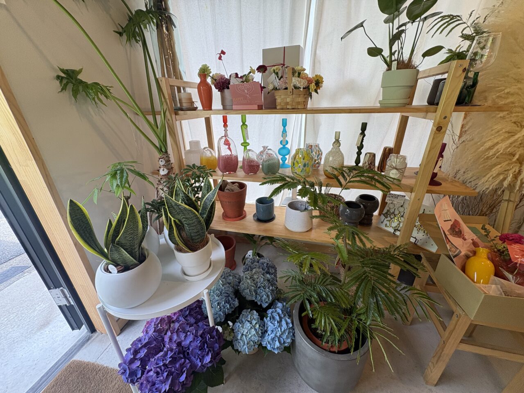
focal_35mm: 14
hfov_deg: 102.1
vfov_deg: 85.7
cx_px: 262
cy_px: 196
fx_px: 212
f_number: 2.2
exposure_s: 1/100
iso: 80
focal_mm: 2.22
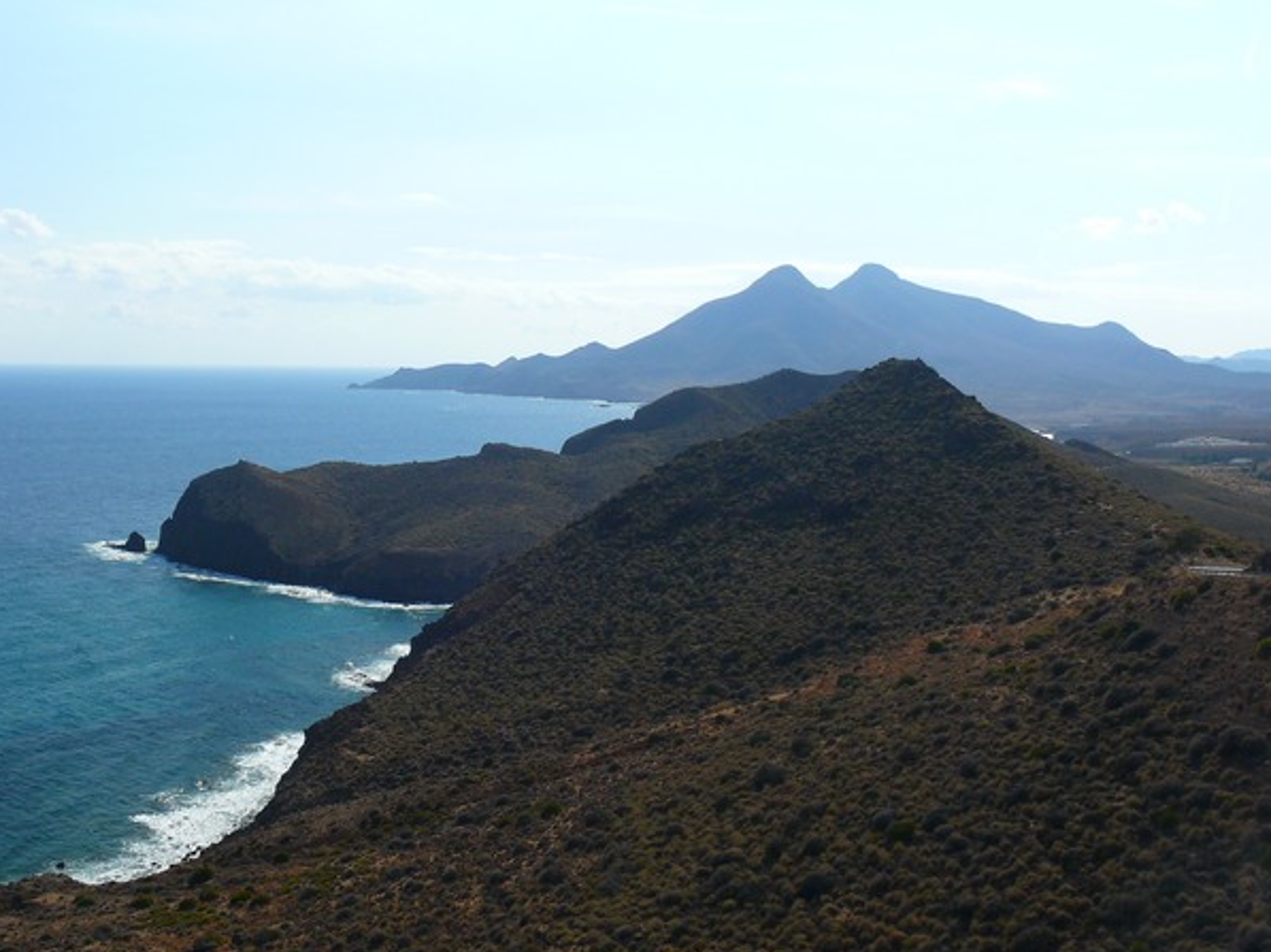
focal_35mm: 44
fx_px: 1615
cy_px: 483
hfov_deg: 42.8
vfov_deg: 32.8
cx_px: 517
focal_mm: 7.4
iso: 100
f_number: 5.6
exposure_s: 1/250
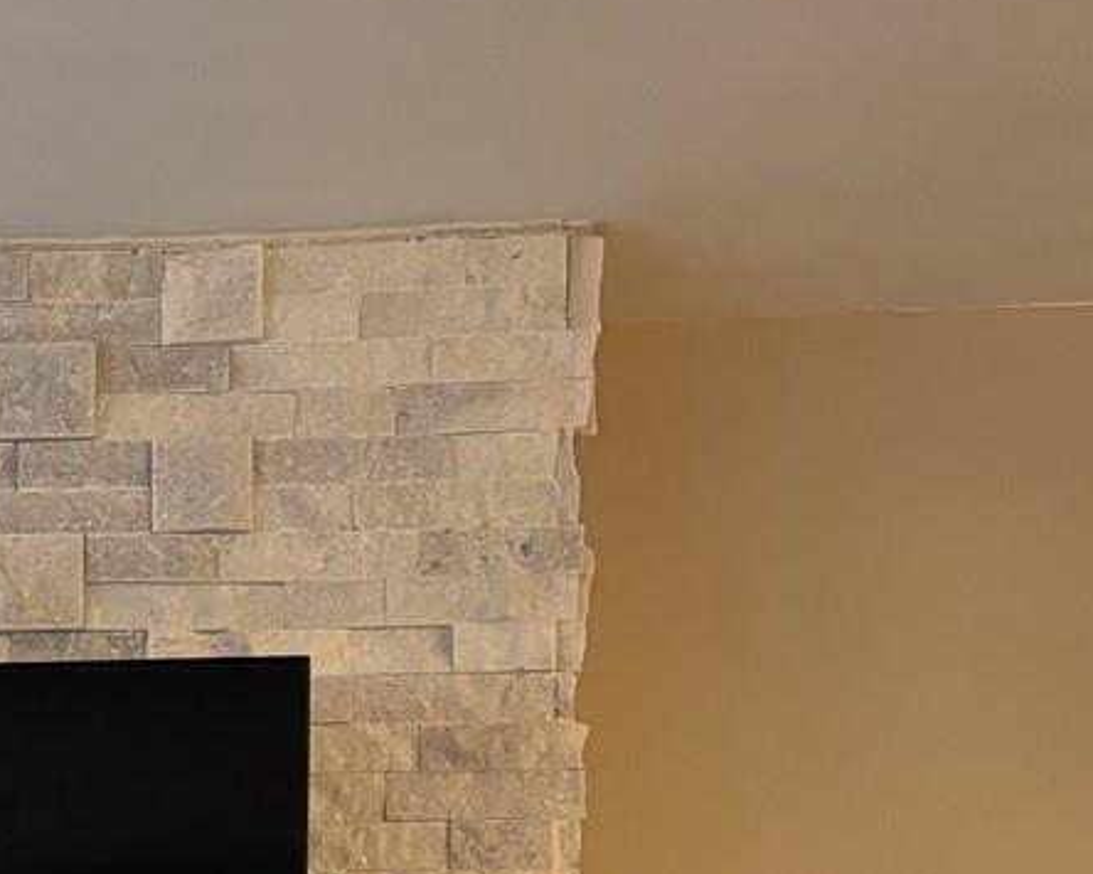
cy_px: 1657
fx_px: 3784
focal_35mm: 117
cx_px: -697
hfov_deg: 14.9
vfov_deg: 12.0
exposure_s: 1/60
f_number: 1.6
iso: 200
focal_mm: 5.96
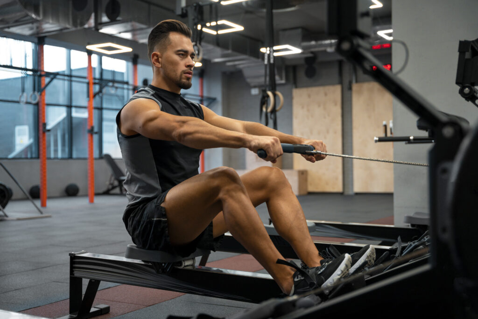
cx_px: 239
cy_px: 160
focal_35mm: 45
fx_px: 592
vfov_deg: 30.1
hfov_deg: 44.0
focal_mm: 44.6
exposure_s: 1/125
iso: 1000
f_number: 2.8
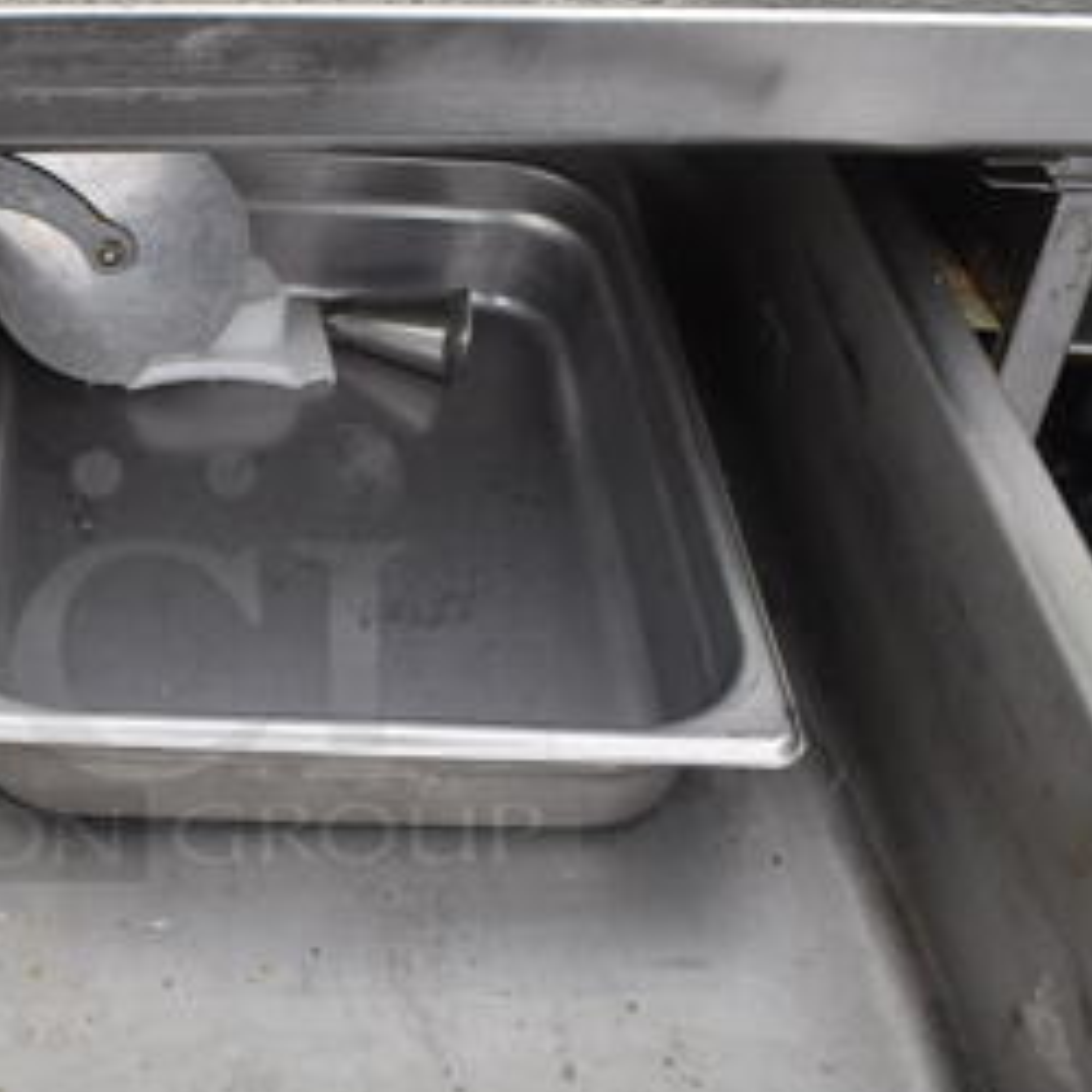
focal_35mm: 56
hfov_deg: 29.2
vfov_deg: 30.5
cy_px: 651
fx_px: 1999
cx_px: 96
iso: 200
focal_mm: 18
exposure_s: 1/200
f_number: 6.3
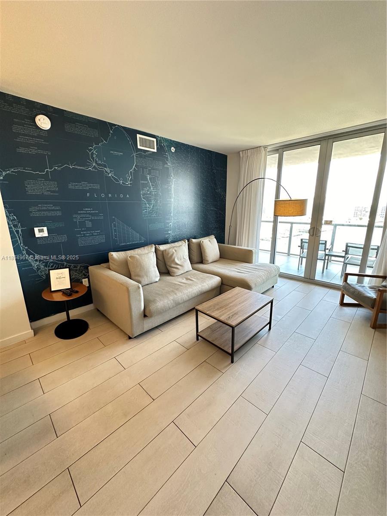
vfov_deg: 102.1
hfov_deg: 85.7
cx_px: 194
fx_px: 209
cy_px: 258
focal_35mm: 14
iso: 250
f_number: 2.2
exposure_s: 1/60
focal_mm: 2.22
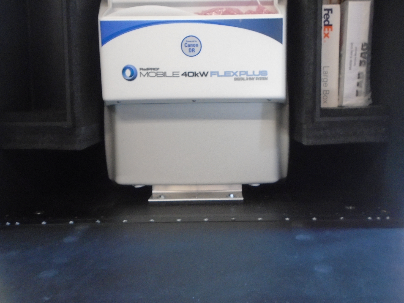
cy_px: 160
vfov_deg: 35.1
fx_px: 479
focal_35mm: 41
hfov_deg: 45.8
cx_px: 214
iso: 400
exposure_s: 1/20
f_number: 3.8
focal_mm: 6.4
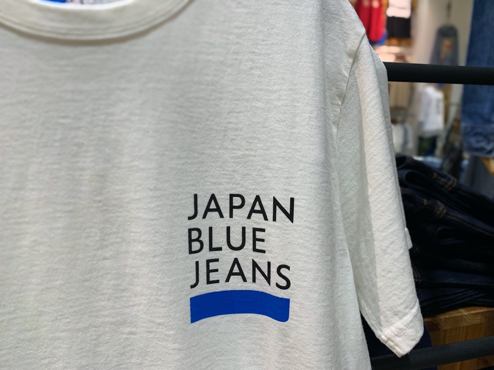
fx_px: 371
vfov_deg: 53.1
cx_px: 247
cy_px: 185
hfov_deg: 67.3
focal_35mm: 26
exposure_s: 1/121
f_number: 1.8
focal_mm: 4.25
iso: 80
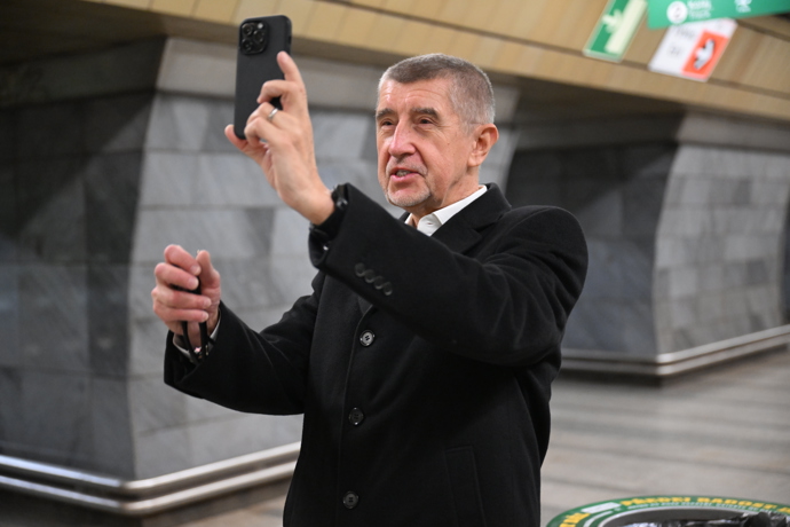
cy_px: 264
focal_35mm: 51
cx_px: 395
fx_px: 1119
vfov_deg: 26.5
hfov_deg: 38.9
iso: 5000
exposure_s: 1/200
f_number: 2.8
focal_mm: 51
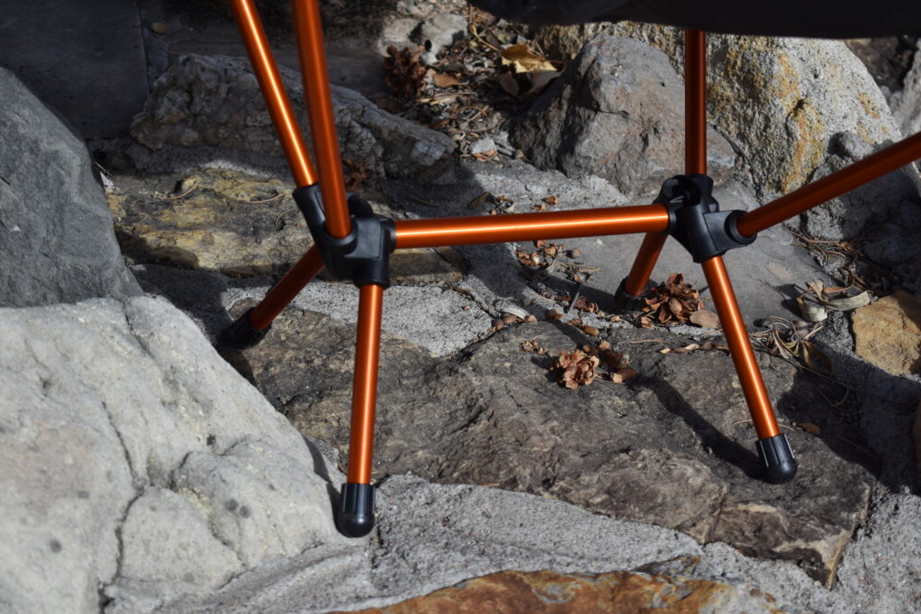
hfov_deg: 26.7
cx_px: 456
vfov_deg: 17.9
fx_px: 1944
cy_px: 304
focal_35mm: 76
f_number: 5.6
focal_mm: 50
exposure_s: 1/500
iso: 100
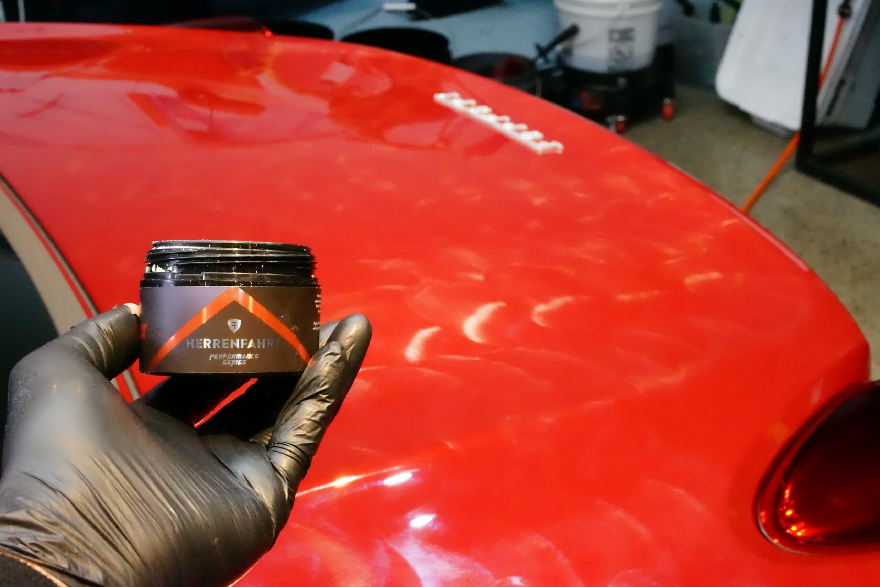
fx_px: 1344
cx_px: 440
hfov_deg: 36.2
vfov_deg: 24.6
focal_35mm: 55
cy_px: 294
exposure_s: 1/60
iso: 16000
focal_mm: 55
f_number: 18
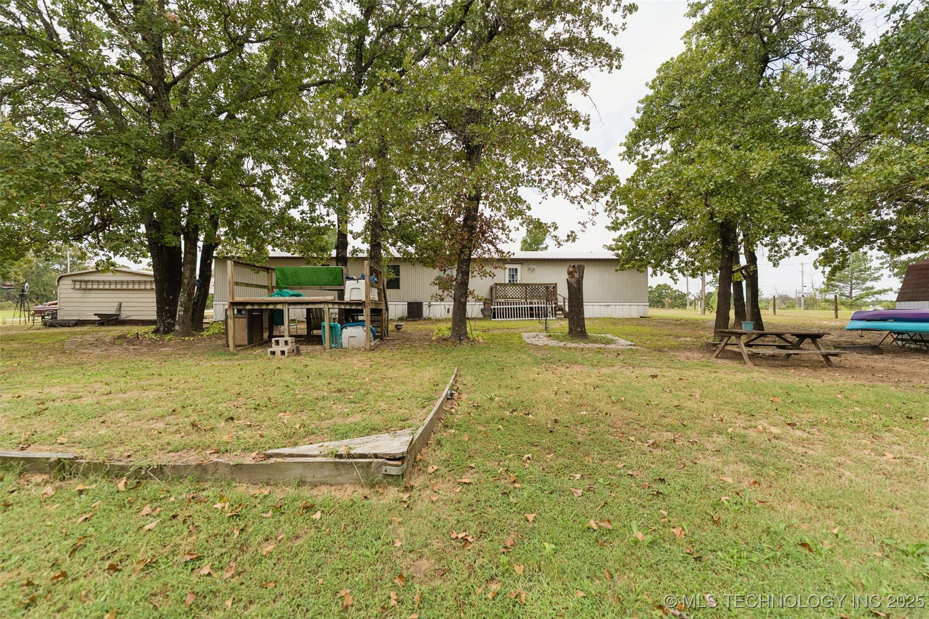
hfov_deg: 104.3
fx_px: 361
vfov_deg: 81.2
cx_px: 464
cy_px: 310
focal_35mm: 14
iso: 400
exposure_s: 1/1600
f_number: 2.8
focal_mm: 14
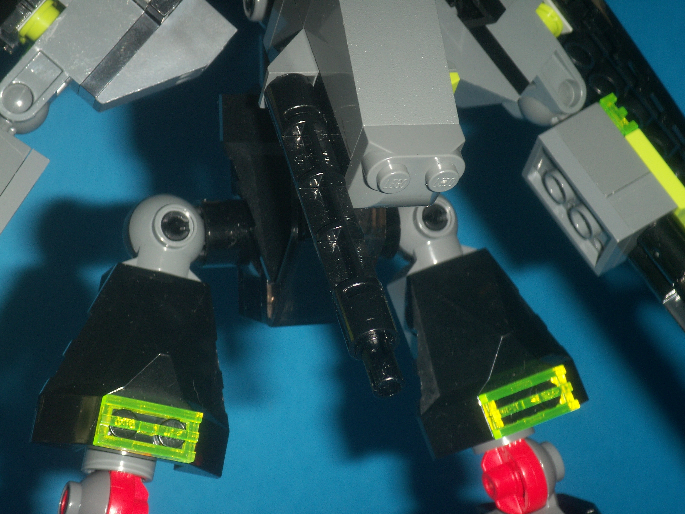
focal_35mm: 93
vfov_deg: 15.9
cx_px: 342
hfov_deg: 21.1
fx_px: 1840
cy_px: 257
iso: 50
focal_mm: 19.1
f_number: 8
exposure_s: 1/40
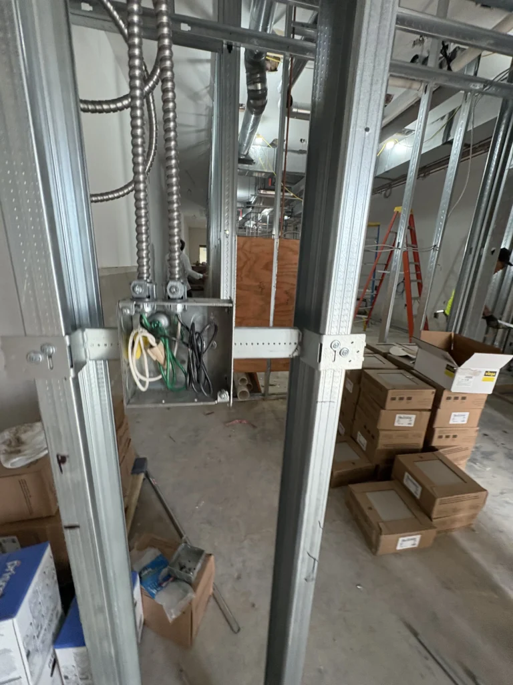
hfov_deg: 85.7
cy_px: 342
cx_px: 256
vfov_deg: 102.1
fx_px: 277
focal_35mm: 14
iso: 250
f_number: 2.2
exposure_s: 1/60
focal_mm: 2.22
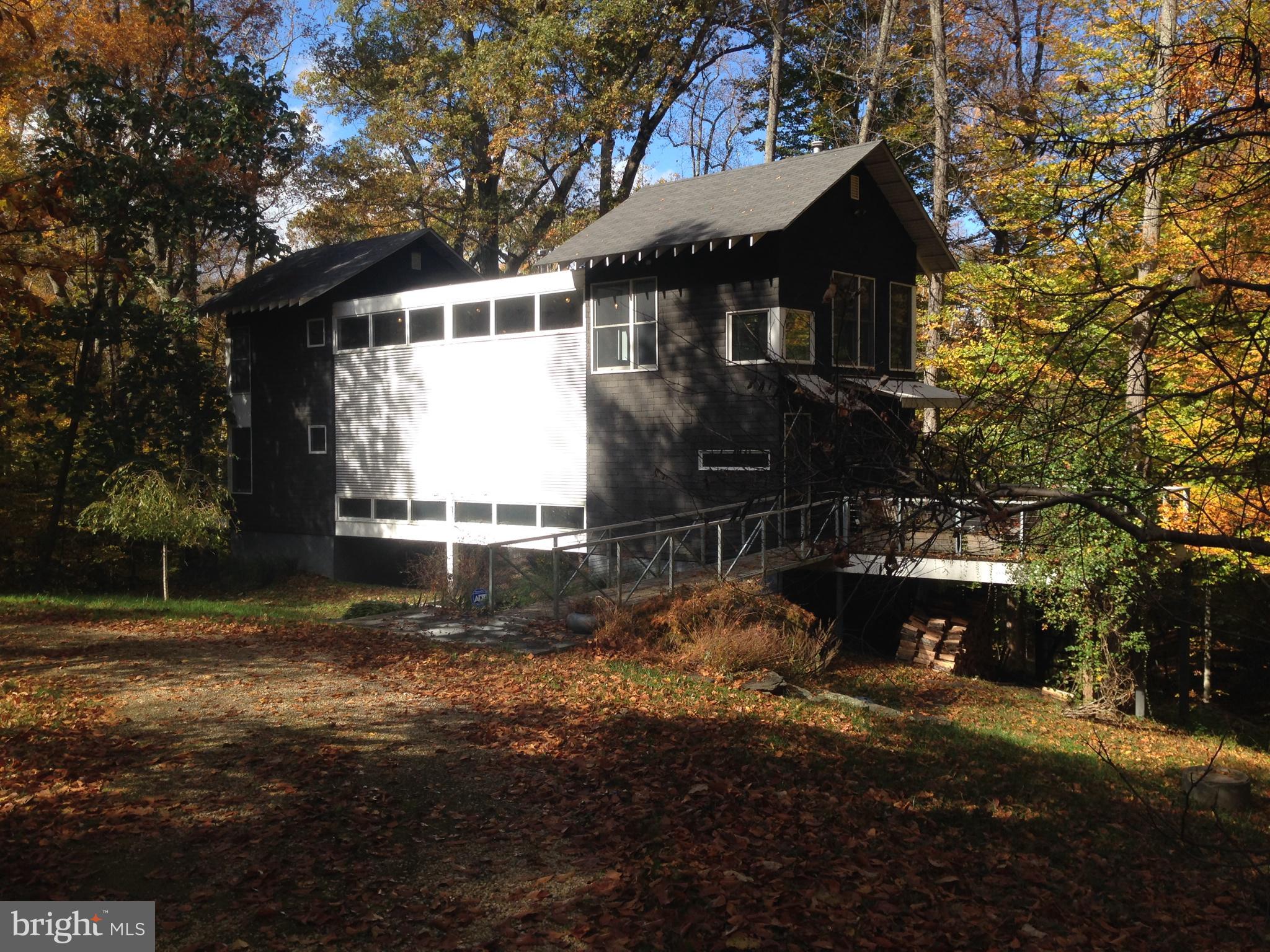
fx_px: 1211
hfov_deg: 55.4
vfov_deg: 42.9
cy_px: 476
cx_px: 635
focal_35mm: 33
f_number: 2.4
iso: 50
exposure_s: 1/742
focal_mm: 4.12
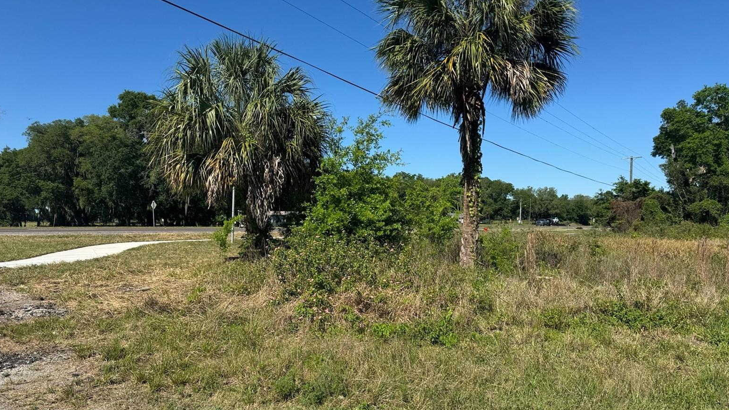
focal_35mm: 27
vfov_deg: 42.8
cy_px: 241
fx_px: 522
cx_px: 366
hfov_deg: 69.8
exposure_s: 1/4608
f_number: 1.78
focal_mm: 6.86
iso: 80
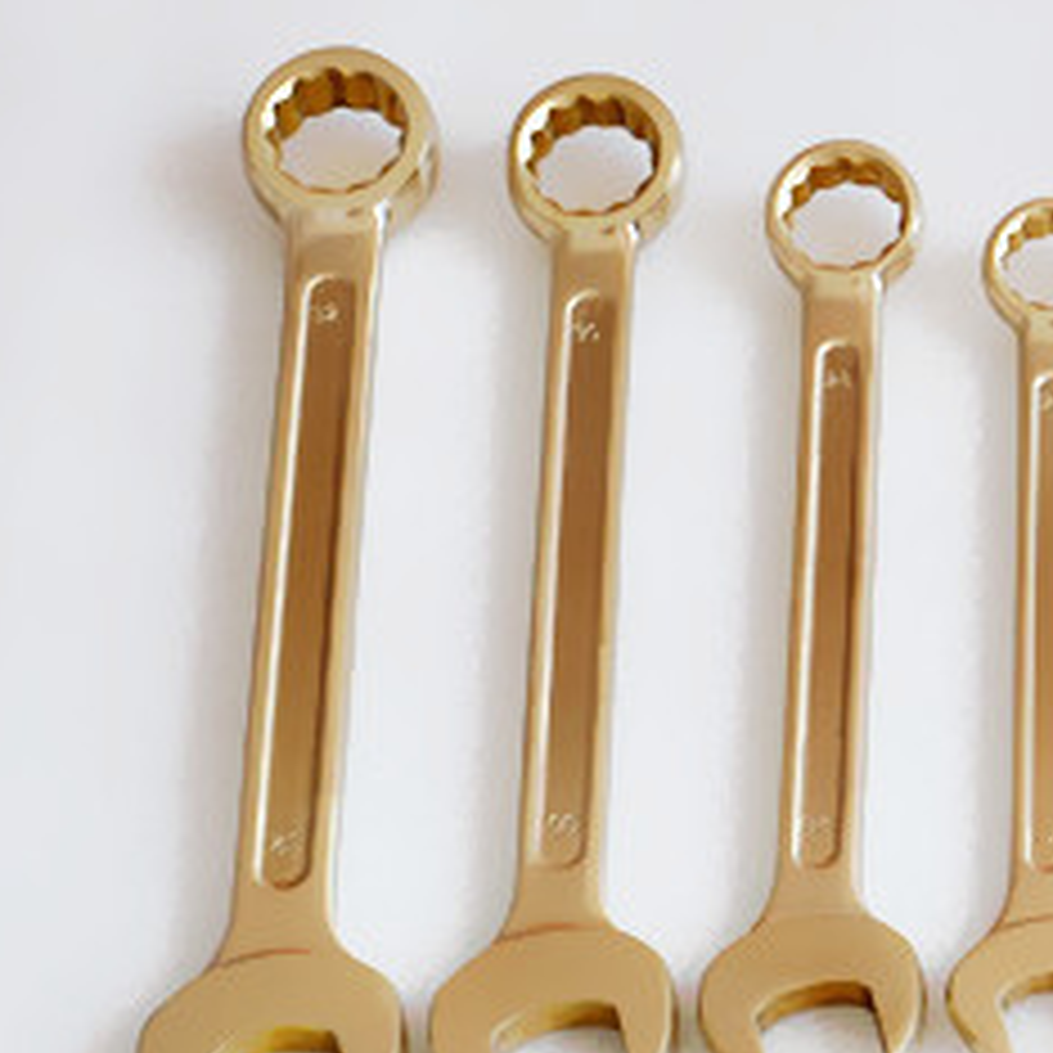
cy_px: 749
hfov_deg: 11.3
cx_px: 1138
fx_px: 5247
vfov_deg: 11.4
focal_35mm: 152
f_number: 7.1
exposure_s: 1/50
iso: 200
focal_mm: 35
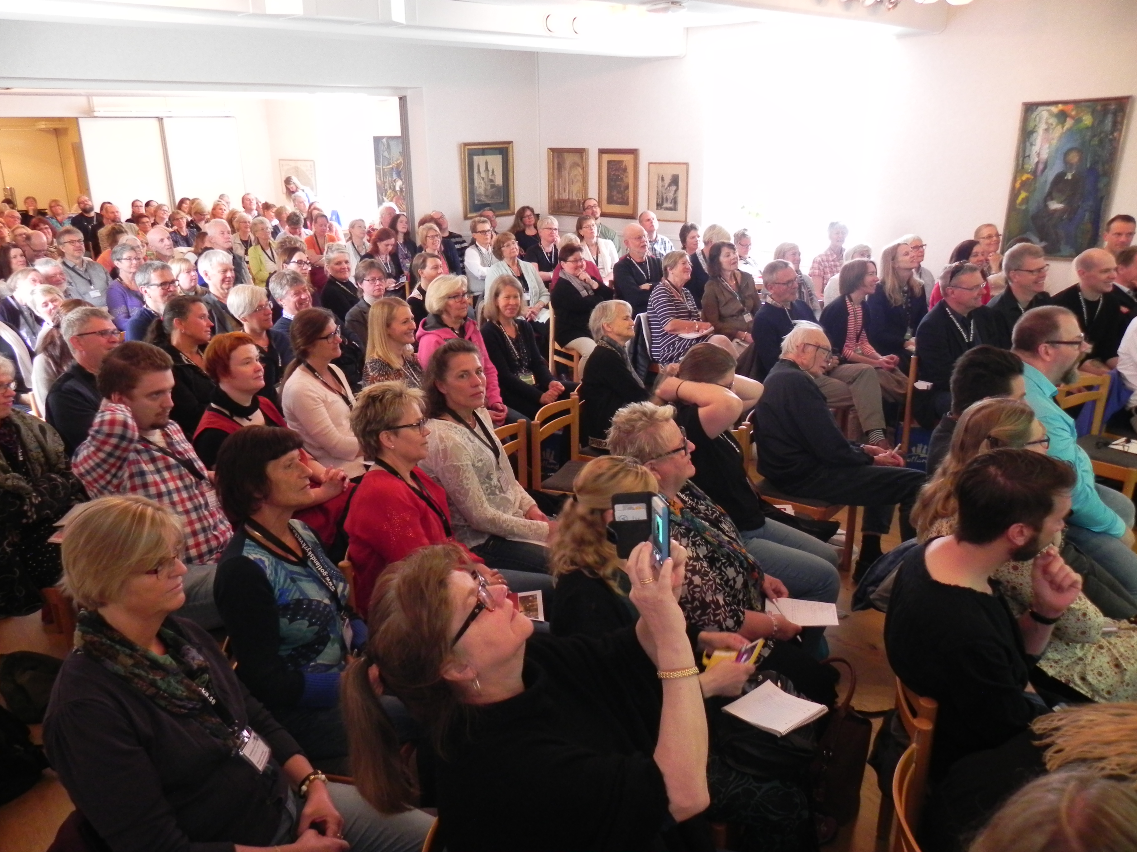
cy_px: 426
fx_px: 854
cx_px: 568
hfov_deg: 67.3
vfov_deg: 53.1
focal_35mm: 26
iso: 400
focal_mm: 4.6
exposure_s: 1/13.2
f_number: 2.8
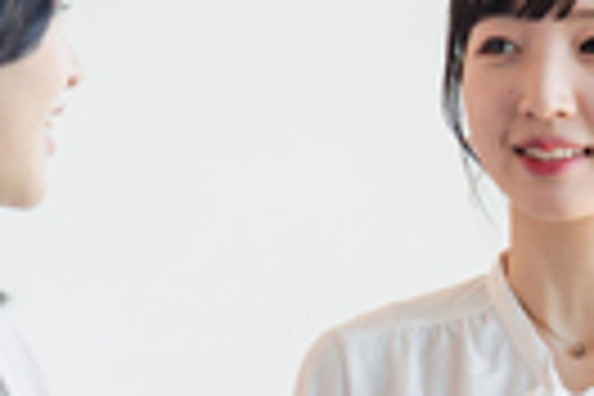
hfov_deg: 5.3
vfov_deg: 3.6
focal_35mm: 384
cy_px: 308
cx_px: 1017
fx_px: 6336
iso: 160
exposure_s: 1/320
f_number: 2.8
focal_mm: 70
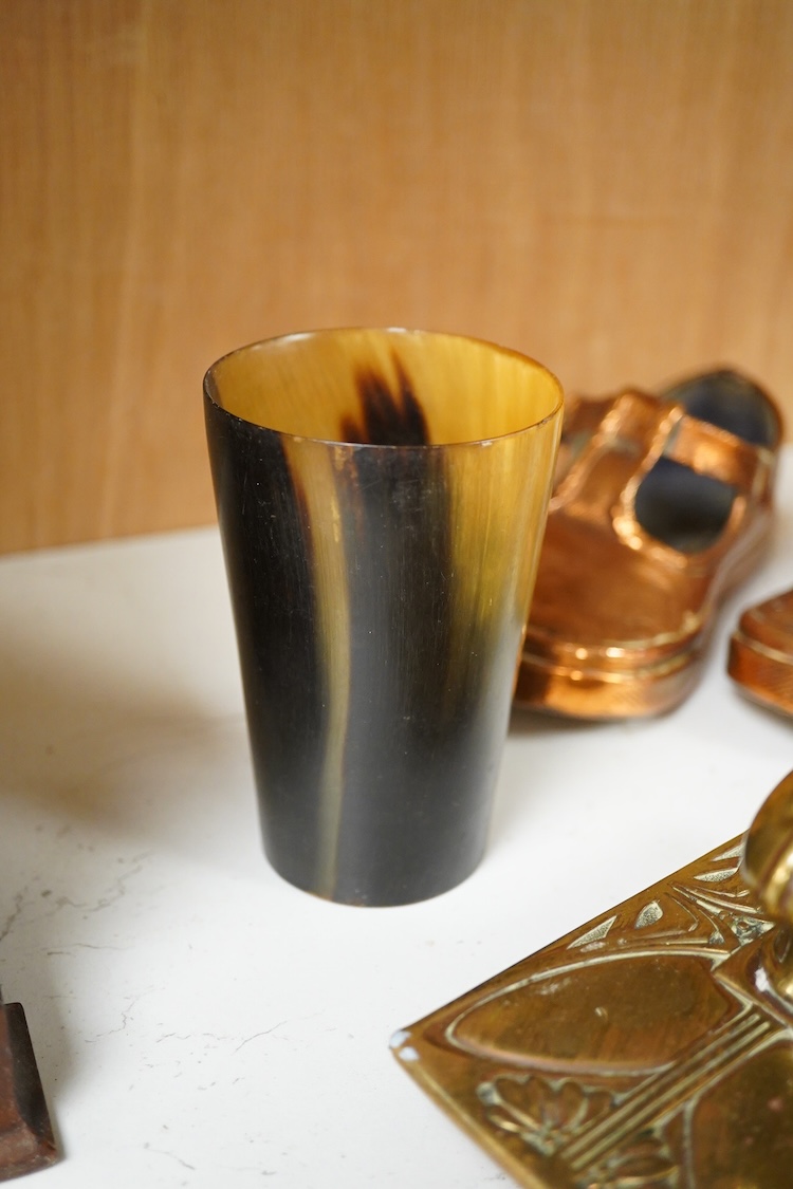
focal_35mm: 45
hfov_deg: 29.9
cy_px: 594
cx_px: 396
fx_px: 1487
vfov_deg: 43.6
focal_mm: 30
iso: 2500
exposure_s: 1/160
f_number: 4
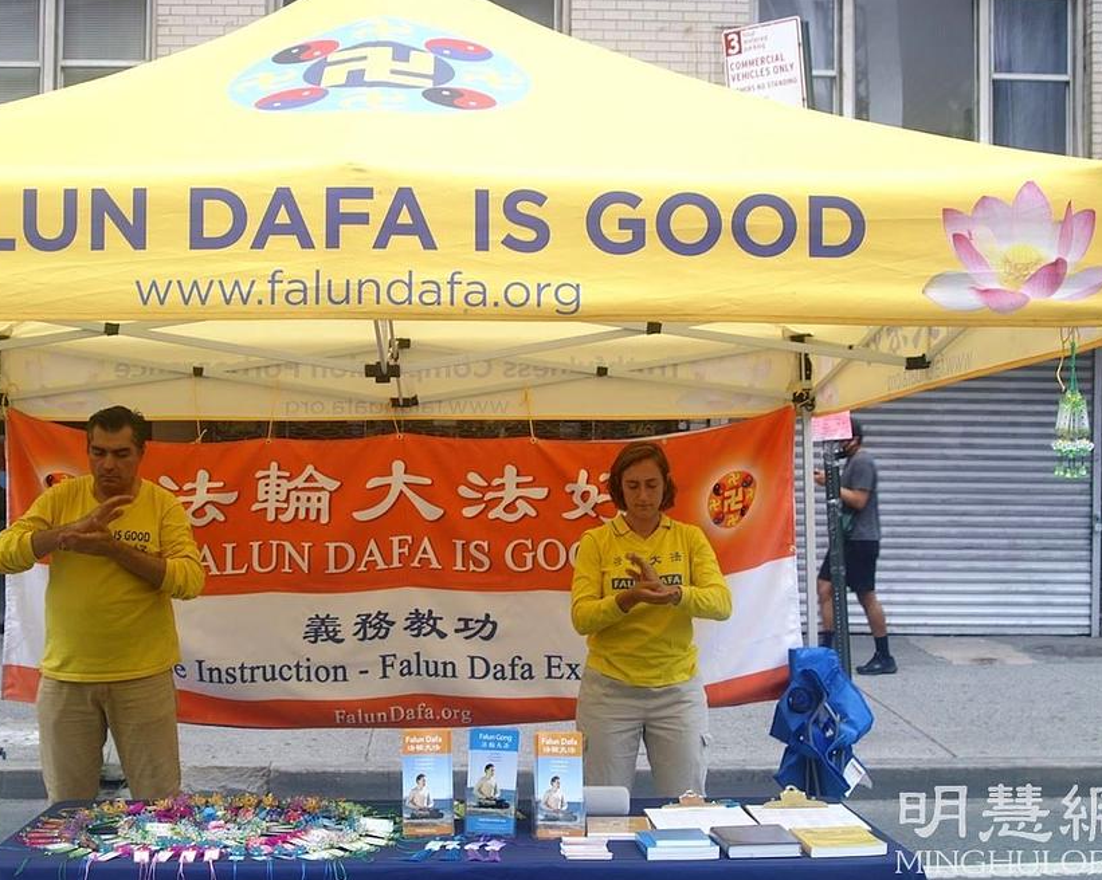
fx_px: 1565
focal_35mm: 48
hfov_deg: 38.7
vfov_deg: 31.4
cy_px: 439
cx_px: 479
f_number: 5.6
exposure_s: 1/60
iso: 100
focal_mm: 28
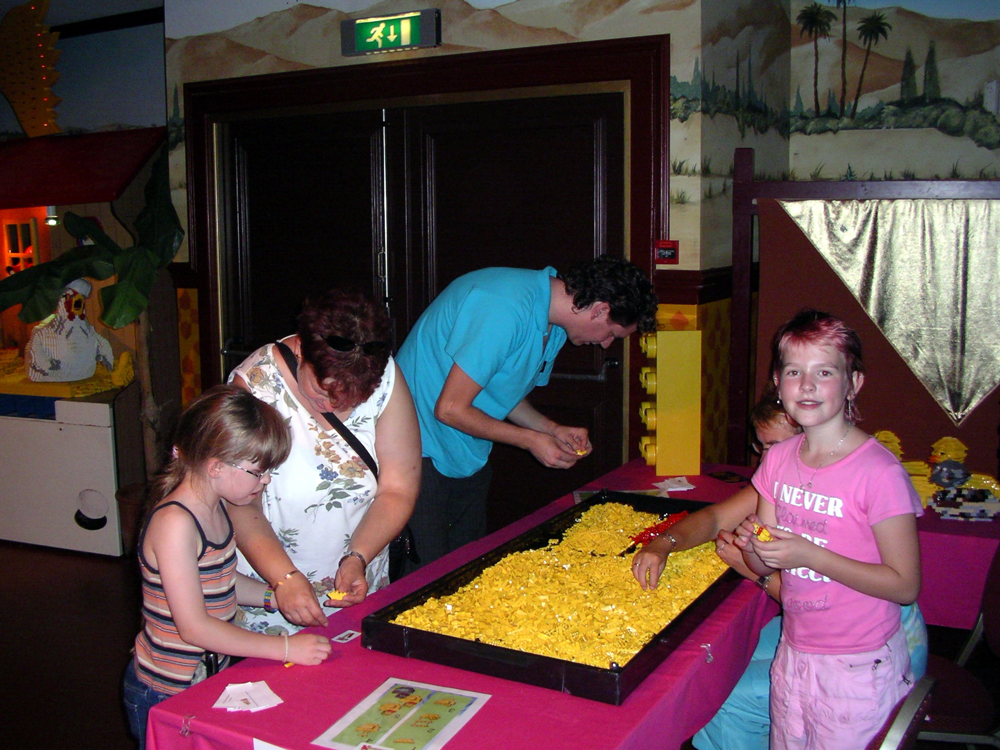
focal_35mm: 37
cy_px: 375
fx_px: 1069
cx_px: 500
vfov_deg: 38.7
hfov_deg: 50.1
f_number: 2.8
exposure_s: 1/60
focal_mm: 5.7
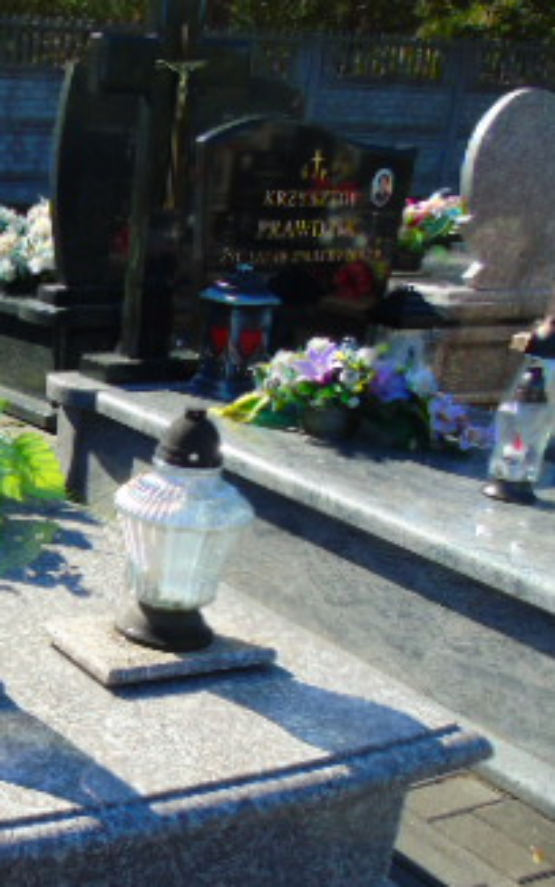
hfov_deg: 22.2
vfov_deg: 38.6
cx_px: -174
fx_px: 1257
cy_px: 563
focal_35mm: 52
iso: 80
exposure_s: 1/500
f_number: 3.4
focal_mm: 4.4
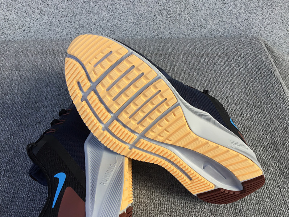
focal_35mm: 35
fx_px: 292
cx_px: 149
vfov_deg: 40.7
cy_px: 116
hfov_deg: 52.6
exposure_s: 1/286
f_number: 2.4
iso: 25
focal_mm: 3.3
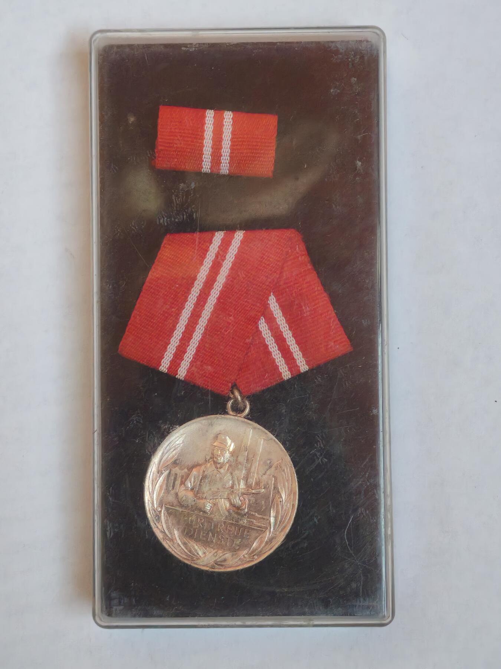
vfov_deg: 28.6
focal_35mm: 68
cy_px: 334
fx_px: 1312
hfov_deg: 21.6
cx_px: 250
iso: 640
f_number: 1.95
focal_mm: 5.52
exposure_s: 1/50
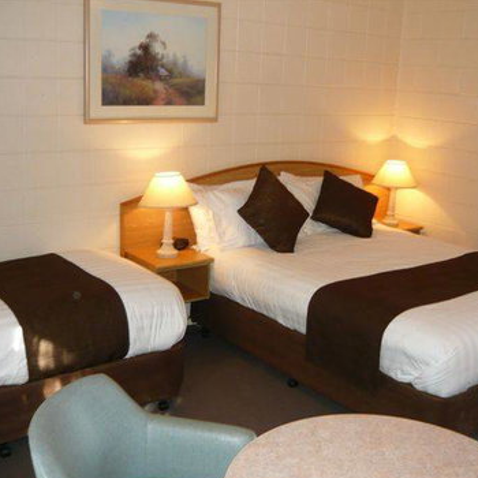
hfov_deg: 41.9
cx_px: 236
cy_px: 242
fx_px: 625
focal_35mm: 40
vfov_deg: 41.9
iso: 200
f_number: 2.8
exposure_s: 1/30
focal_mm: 5.5
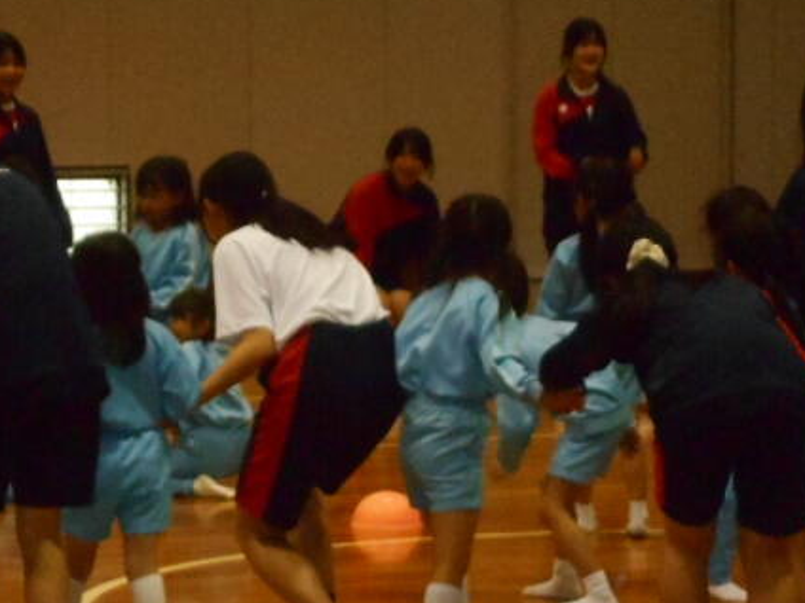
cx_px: 315
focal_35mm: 196
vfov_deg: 7.6
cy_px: 442
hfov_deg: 10.1
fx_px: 4558
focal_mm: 23
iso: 1600
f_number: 6.5
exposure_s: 1/60
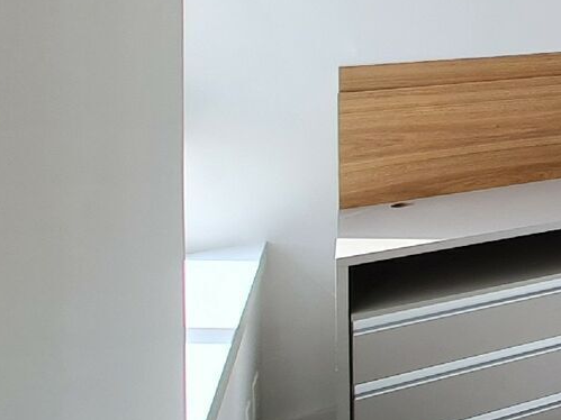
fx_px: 810
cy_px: -33
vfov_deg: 26.9
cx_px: 1067
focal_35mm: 50
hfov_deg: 20.8
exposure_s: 1/339
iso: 64
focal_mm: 2.2
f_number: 2.2
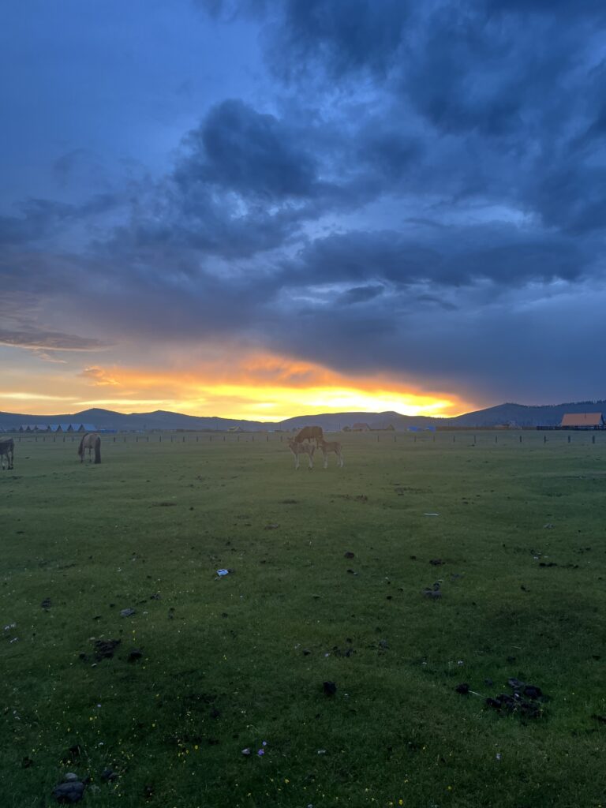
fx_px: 607
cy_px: 404
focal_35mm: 26
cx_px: 303
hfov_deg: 53.1
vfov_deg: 67.3
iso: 125
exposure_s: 1/121
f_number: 1.6
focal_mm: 5.1
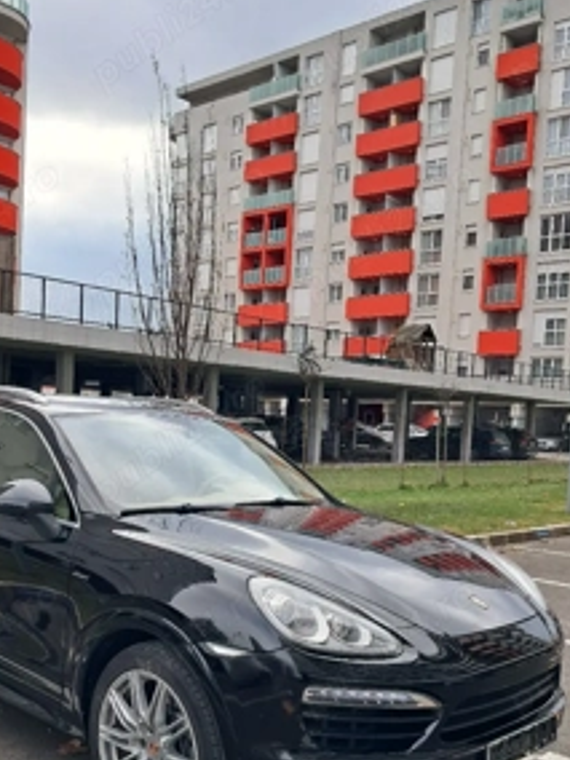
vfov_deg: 48.6
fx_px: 834
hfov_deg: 37.6
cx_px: 233
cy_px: 471
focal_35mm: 38
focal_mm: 4
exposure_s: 1/370
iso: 50
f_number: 1.8
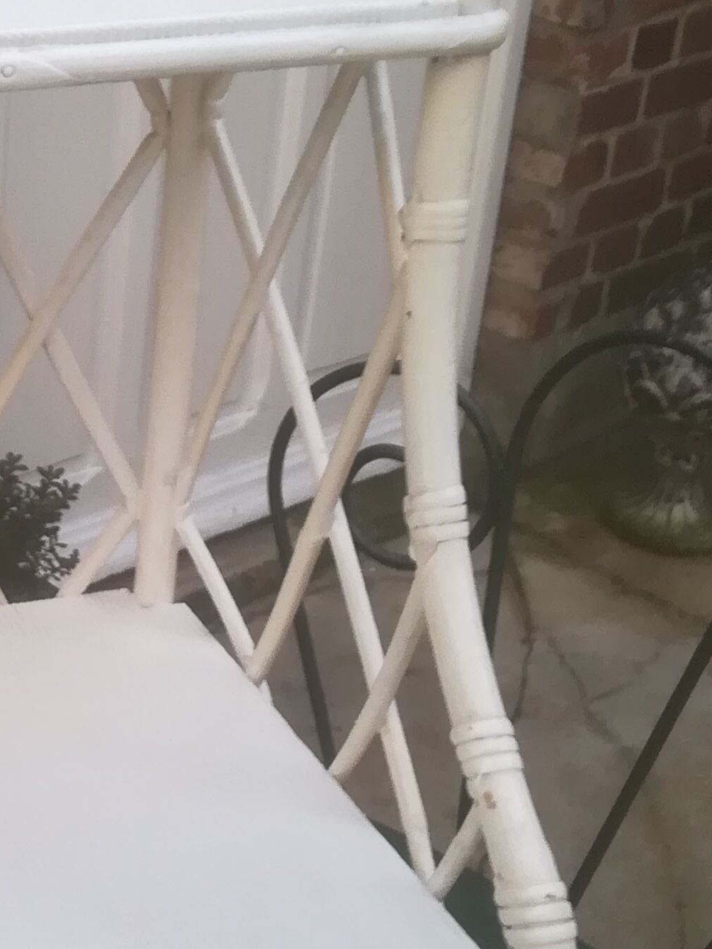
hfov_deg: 18.3
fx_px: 2112
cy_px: 666
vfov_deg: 25.1
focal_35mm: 77
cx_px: -115
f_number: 2.2
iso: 100
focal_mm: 3.83
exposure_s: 1/33.3
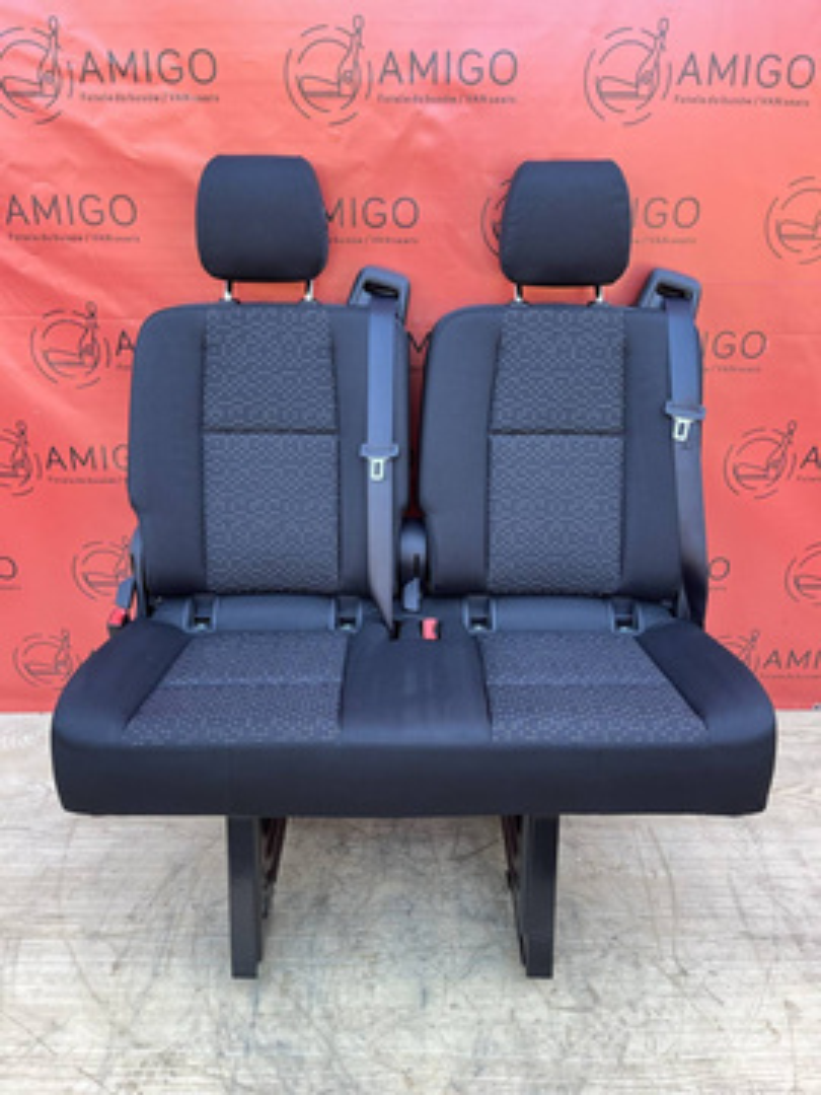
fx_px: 822
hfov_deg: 53.1
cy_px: 548
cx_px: 410
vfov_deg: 67.3
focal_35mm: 26
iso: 80
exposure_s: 1/121
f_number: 1.6
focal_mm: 5.1
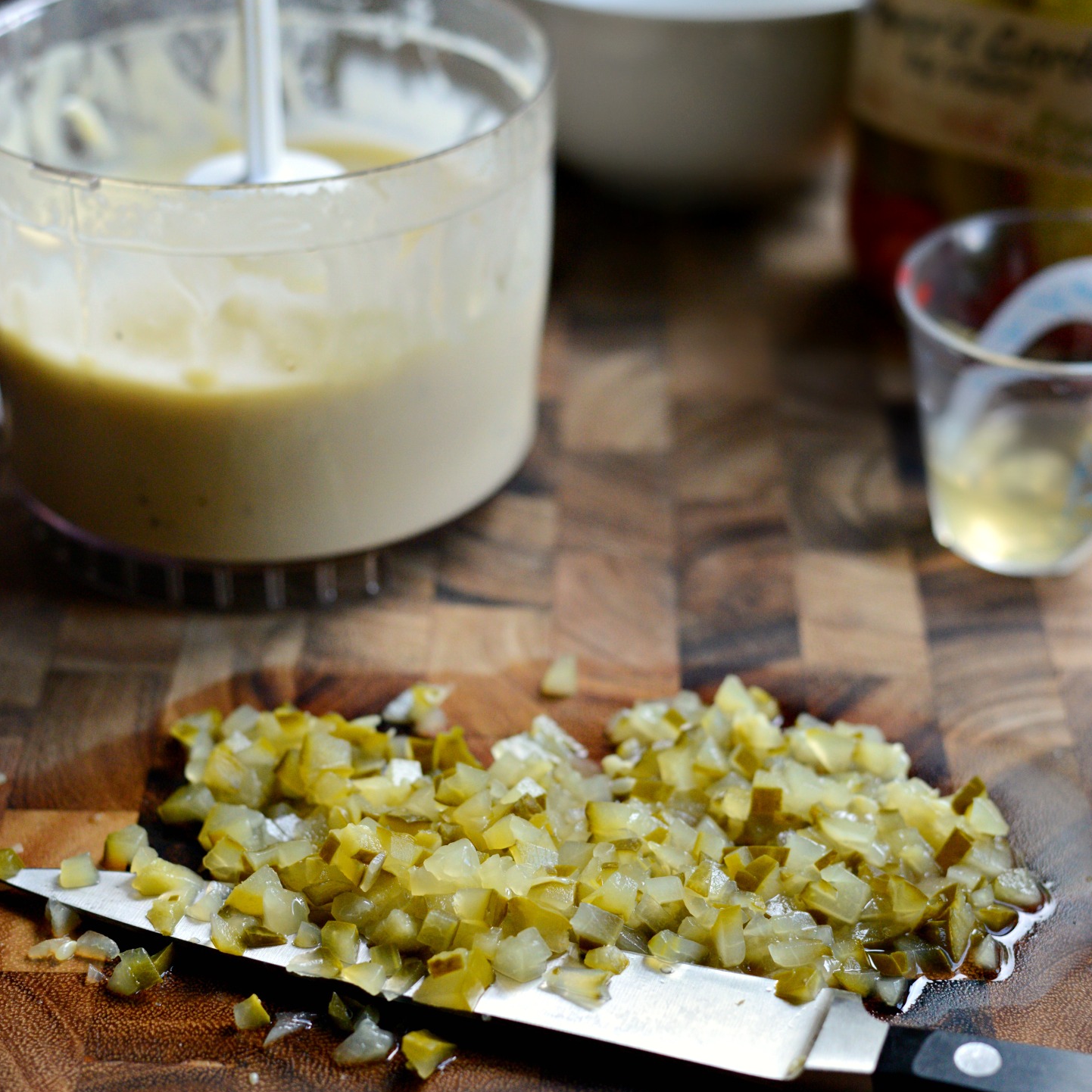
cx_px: 548
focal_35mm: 64
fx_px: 2284
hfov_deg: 26.9
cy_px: 663
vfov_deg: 26.8
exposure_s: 1/400
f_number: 3.5
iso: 1800
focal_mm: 50
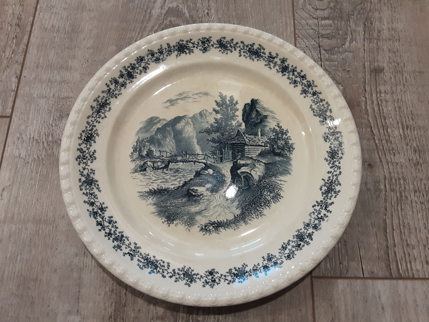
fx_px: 347
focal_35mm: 28
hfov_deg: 63.4
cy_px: 161
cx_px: 214
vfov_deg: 49.7
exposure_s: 1/33
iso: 125
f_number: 1.9
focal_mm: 2.9
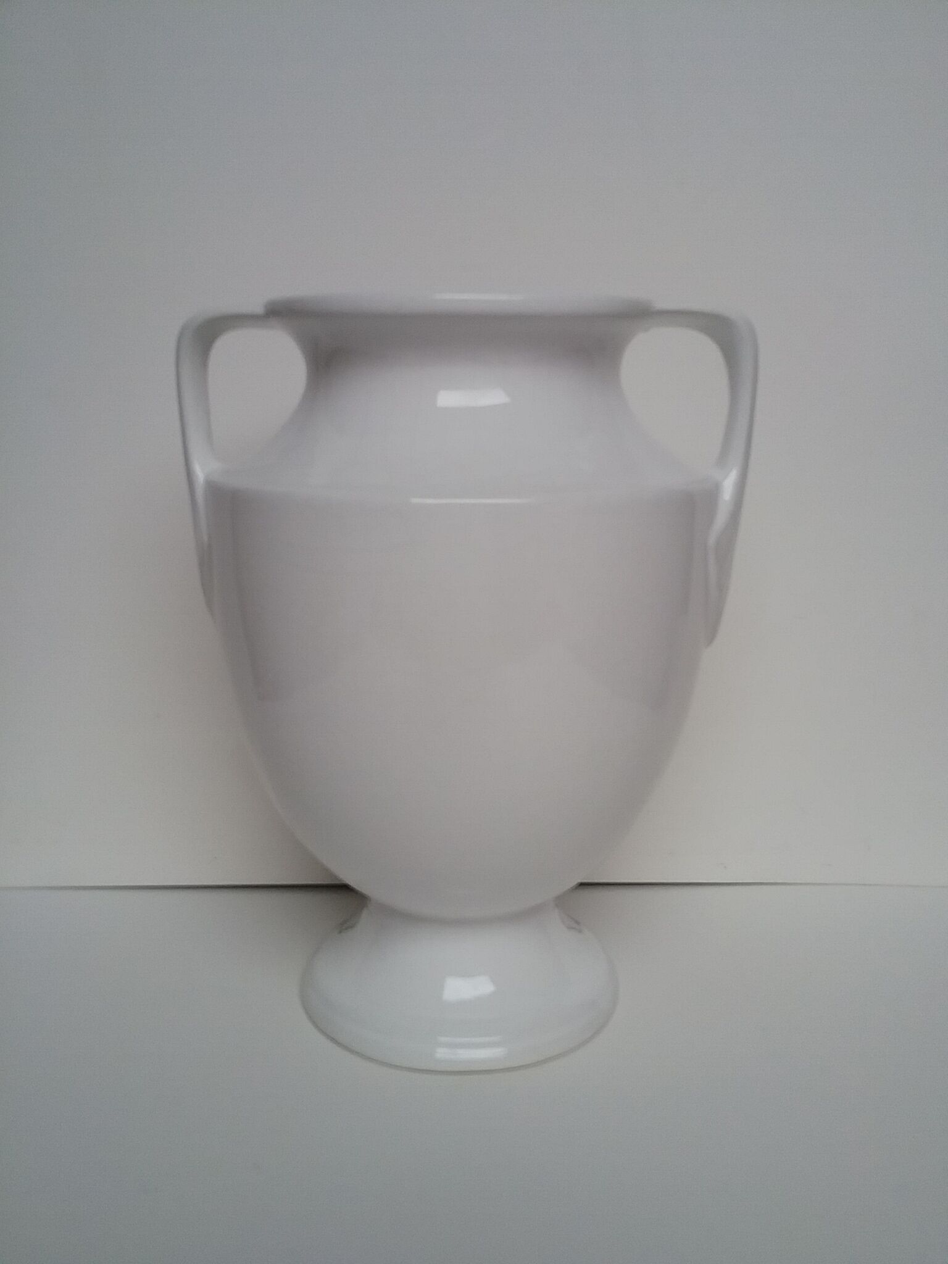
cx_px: 474
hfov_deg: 45.4
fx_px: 1132
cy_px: 632
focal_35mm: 31
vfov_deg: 58.4
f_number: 2.2
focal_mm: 3.3
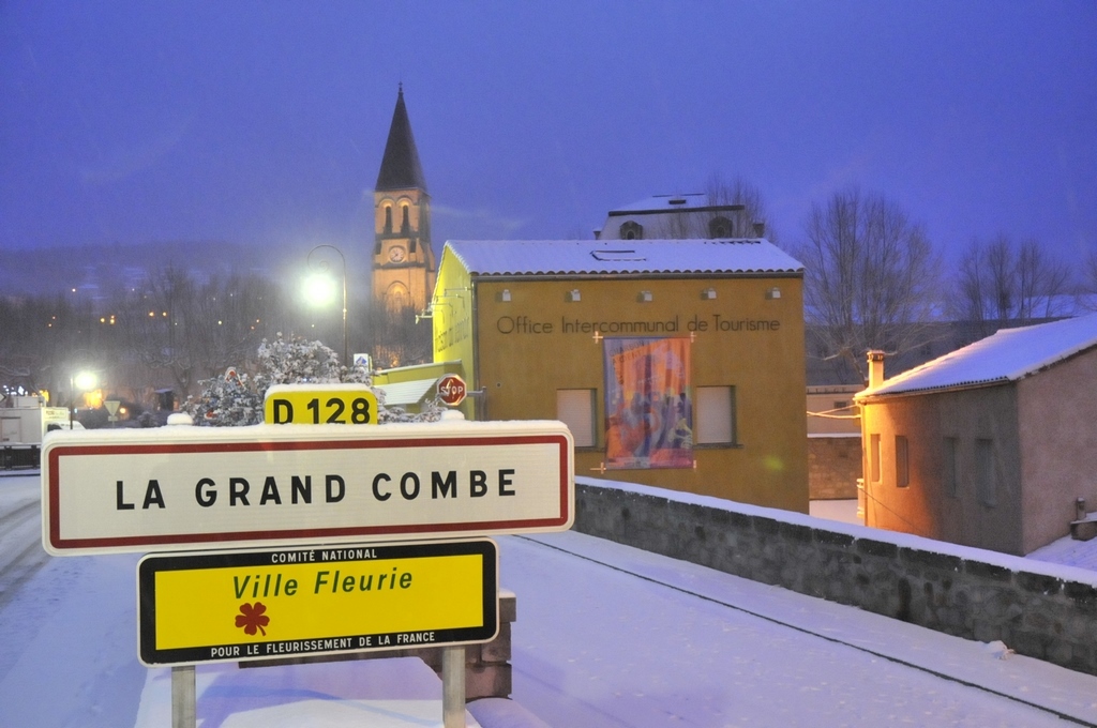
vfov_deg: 32.9
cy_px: 364
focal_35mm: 40
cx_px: 548
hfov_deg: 48.0
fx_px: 1233
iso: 3200
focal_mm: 27
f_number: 3.8
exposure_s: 1/30
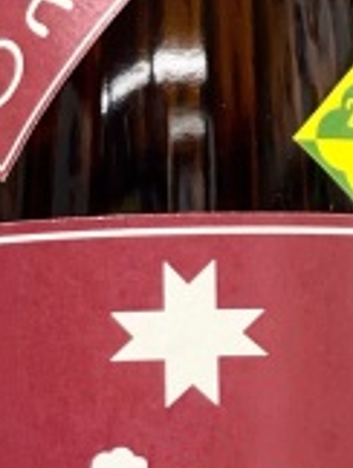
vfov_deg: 5.9
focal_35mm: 336
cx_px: 211
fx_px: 4557
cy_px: 149
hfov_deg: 4.4
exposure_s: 1/33
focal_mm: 7.5
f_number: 2.2
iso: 100
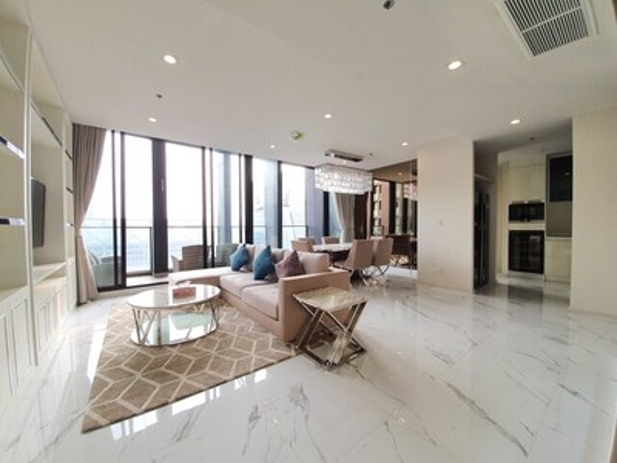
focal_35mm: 13
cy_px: 232
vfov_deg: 89.9
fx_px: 232
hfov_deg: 106.2
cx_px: 308
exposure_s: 1/103
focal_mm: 1.8
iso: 50
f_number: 2.2
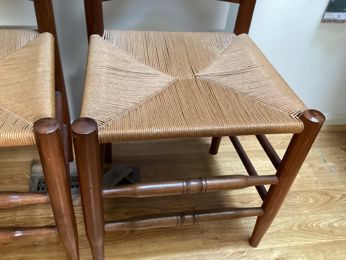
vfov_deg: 42.9
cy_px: 137
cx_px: 178
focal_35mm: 33
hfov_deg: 55.3
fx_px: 330
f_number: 2.4
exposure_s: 1/50
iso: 250
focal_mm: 3.3
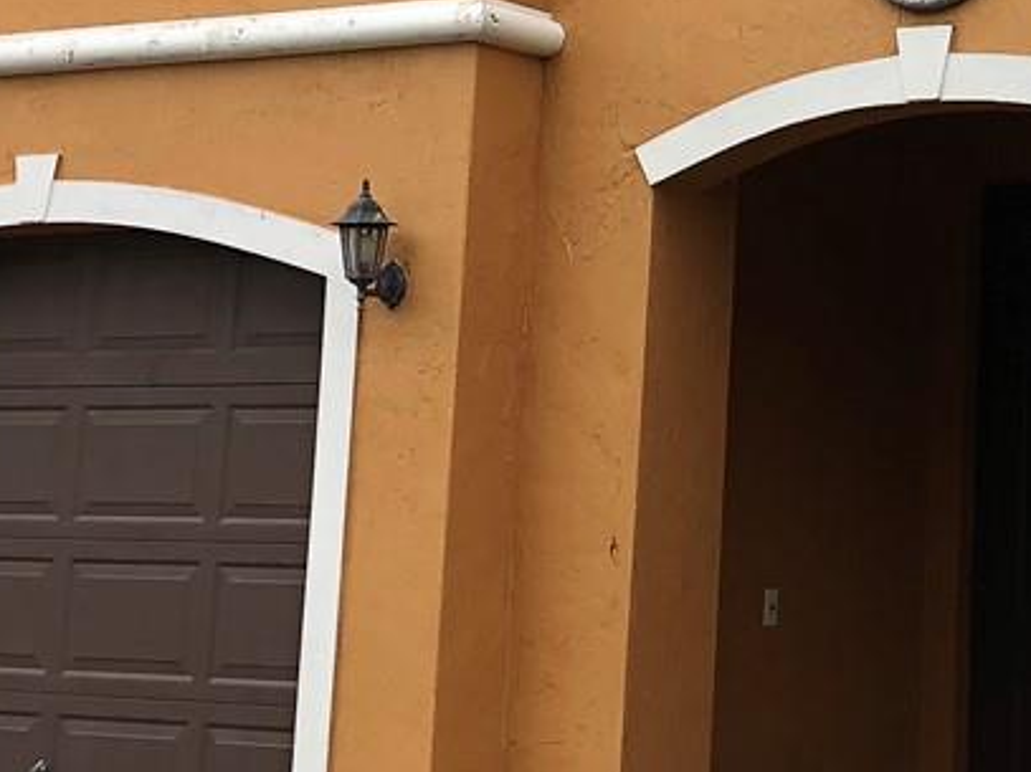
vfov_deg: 13.1
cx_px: 985
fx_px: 3275
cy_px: -159
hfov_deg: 17.5
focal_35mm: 110
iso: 20
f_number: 1.8
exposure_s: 1/480
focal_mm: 3.99
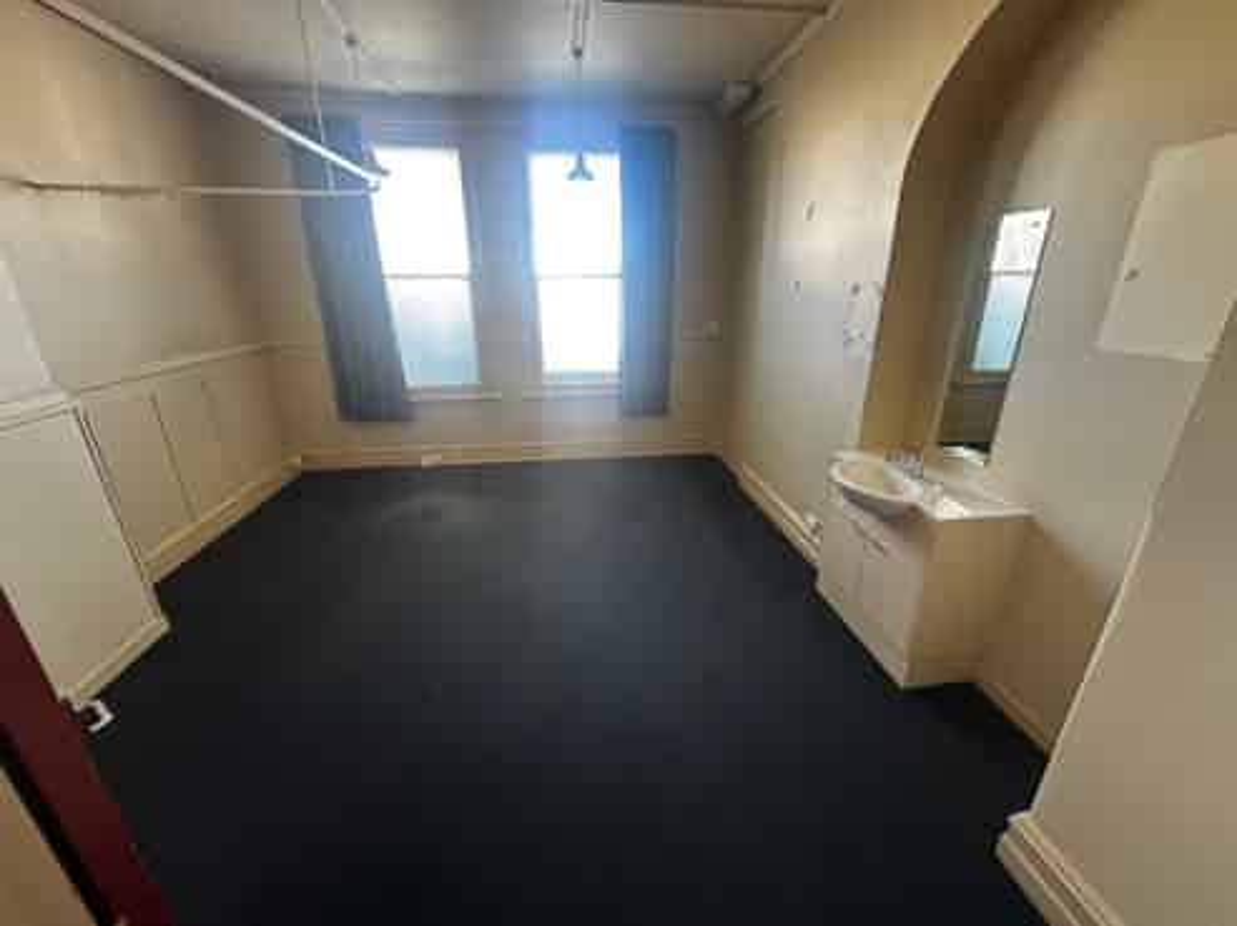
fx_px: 500
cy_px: 463
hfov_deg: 102.1
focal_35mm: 14
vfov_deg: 85.6
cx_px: 618
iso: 320
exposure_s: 1/73
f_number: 2.2
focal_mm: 2.22
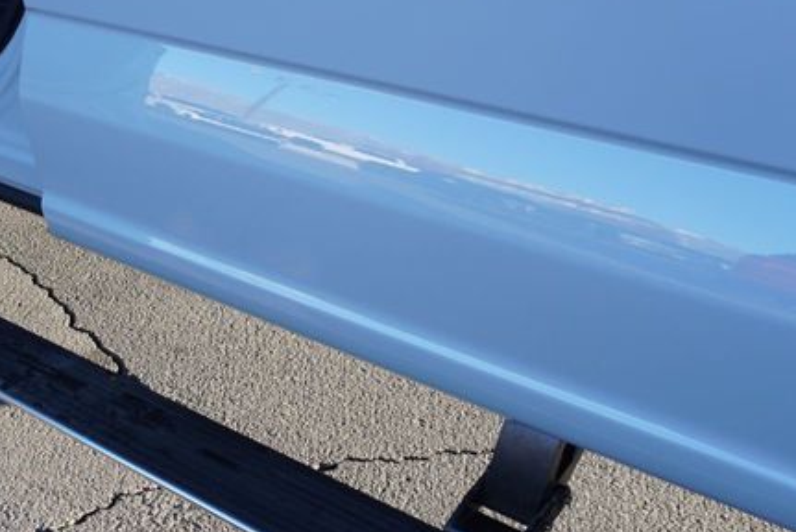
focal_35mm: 57
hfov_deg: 32.4
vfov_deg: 23.3
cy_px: 460
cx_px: 15
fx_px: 1261
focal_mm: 16
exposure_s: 1/160
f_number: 4
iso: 160
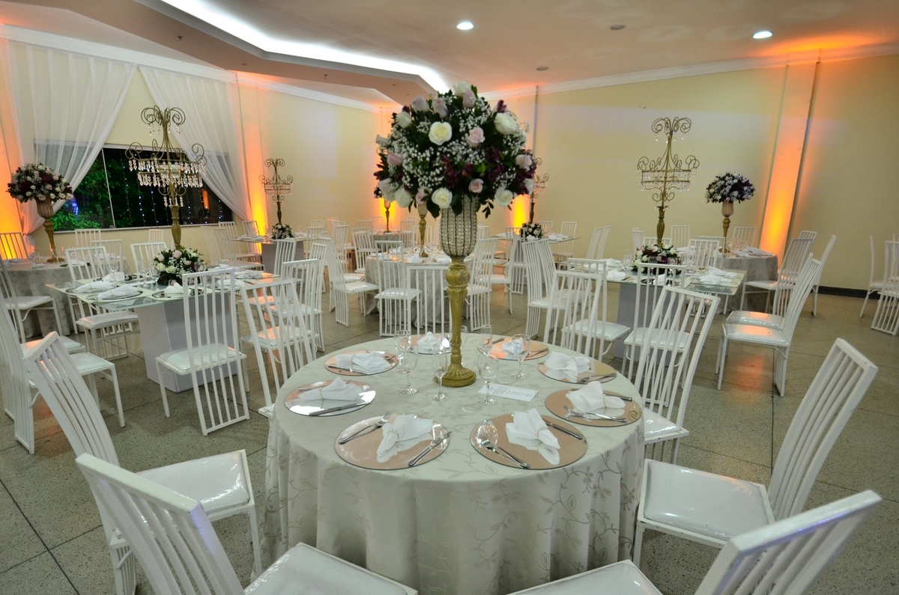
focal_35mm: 18
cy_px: 298
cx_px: 450
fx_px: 449
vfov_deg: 67.2
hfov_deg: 90.1
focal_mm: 12
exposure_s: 1/50
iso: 800
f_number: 4
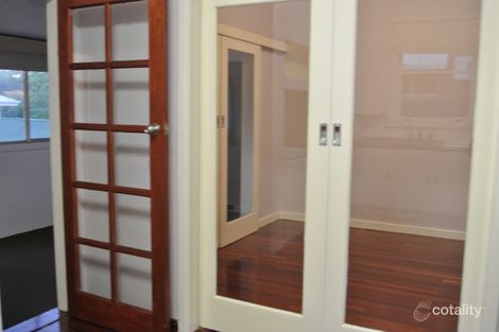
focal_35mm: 35
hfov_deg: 54.5
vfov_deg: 37.8
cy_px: 166
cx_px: 250
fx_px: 485
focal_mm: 13.1
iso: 800
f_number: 4
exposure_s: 1/15
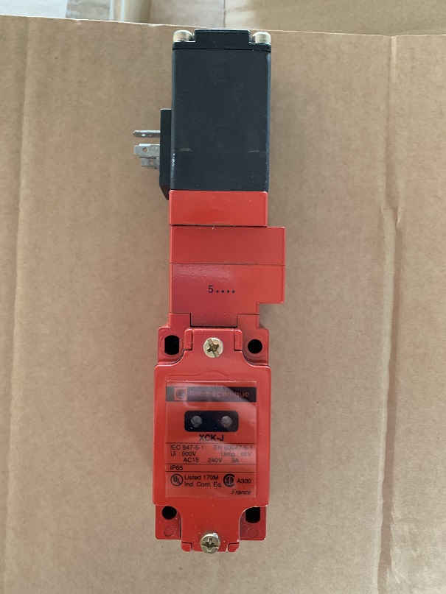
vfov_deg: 67.3
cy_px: 297
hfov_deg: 53.1
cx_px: 223
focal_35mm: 26
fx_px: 447
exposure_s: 1/37
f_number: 1.8
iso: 400
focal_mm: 4.25
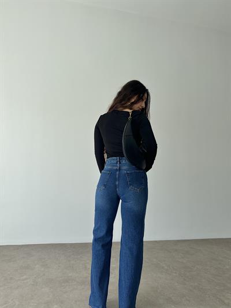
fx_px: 213
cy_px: 154
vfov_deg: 71.6
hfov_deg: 56.8
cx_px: 116
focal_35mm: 24
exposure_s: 1/1171
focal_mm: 6.86
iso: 80
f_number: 1.78
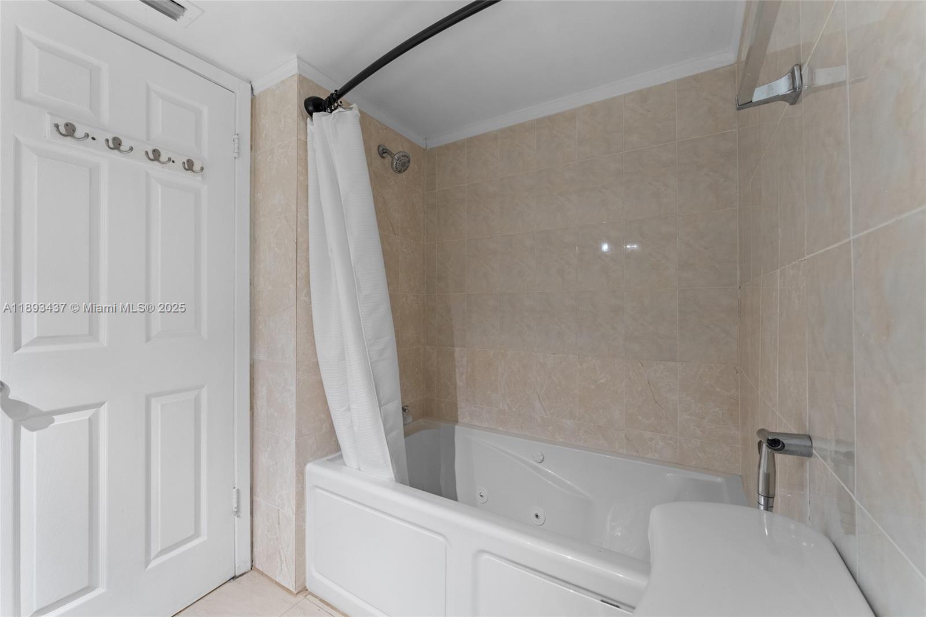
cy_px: 308
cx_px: 463
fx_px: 360
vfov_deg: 81.2
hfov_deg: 104.3
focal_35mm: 14
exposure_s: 1/5
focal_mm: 14
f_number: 9
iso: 800
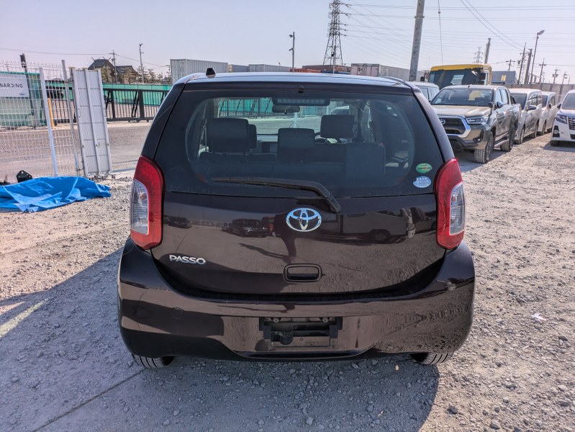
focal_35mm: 25
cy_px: 216
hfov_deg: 69.4
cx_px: 288
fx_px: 415
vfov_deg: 54.9
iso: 51
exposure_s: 1/4184
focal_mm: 5.43
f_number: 1.89
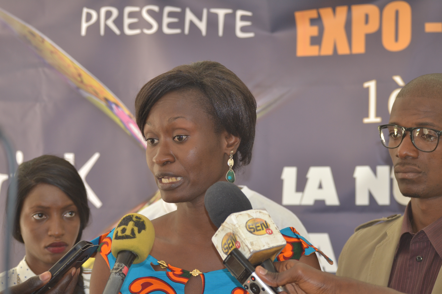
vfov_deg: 16.6
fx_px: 1013
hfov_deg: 24.6
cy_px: 147
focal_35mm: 82
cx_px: 221
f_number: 4
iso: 400
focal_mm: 55
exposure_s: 1/60
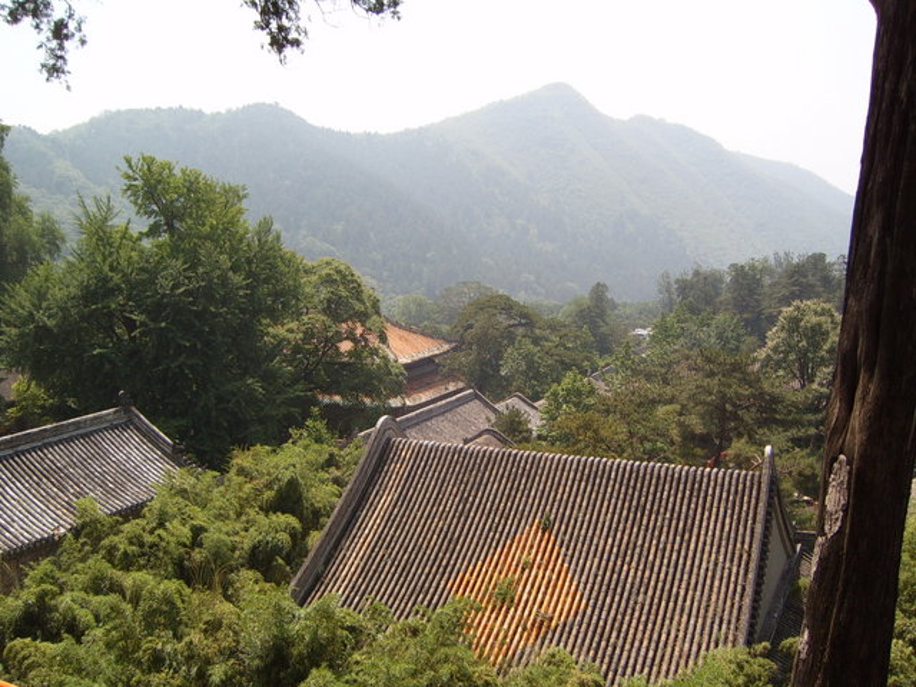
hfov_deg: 50.1
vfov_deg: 38.7
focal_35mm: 37
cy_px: 344
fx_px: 979
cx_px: 458
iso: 63
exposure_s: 1/180
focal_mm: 6.2
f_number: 6
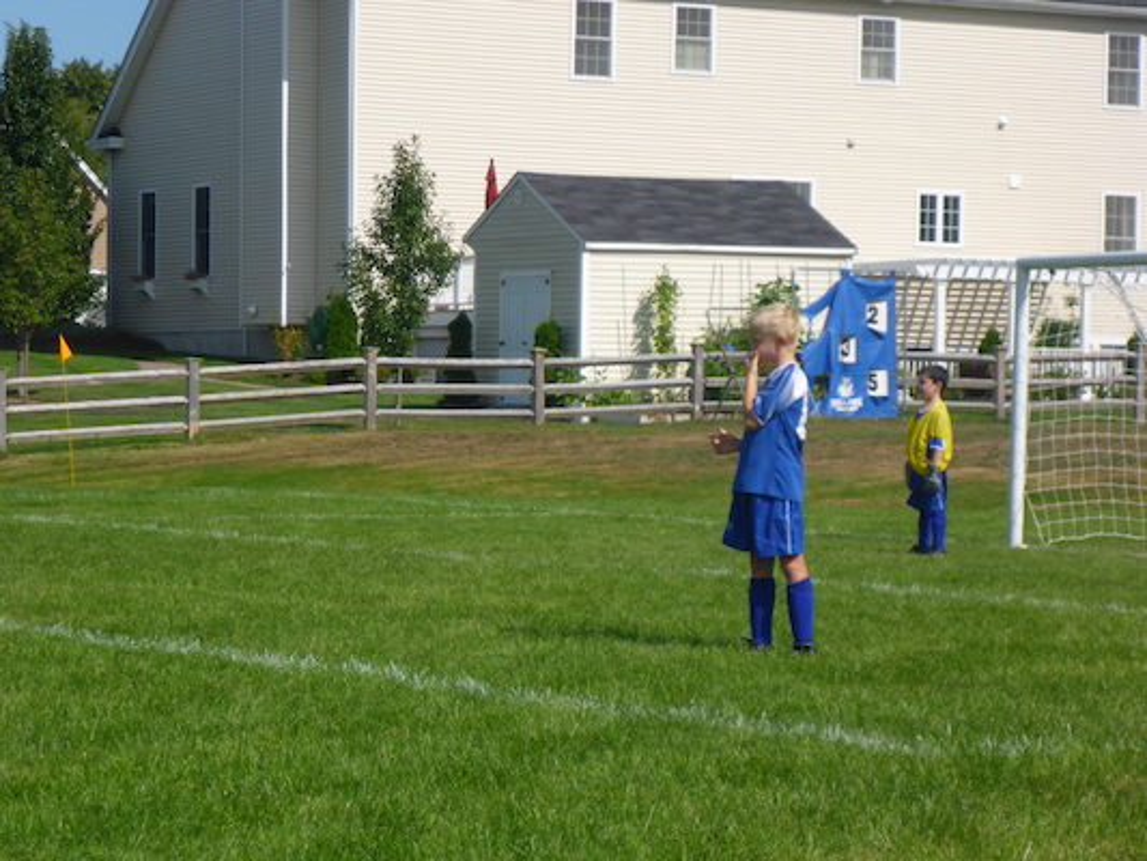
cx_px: 574
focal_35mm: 128
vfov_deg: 11.6
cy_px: 430
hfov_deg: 15.4
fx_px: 4242
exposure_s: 1/500
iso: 100
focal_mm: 22.8
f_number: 5.9
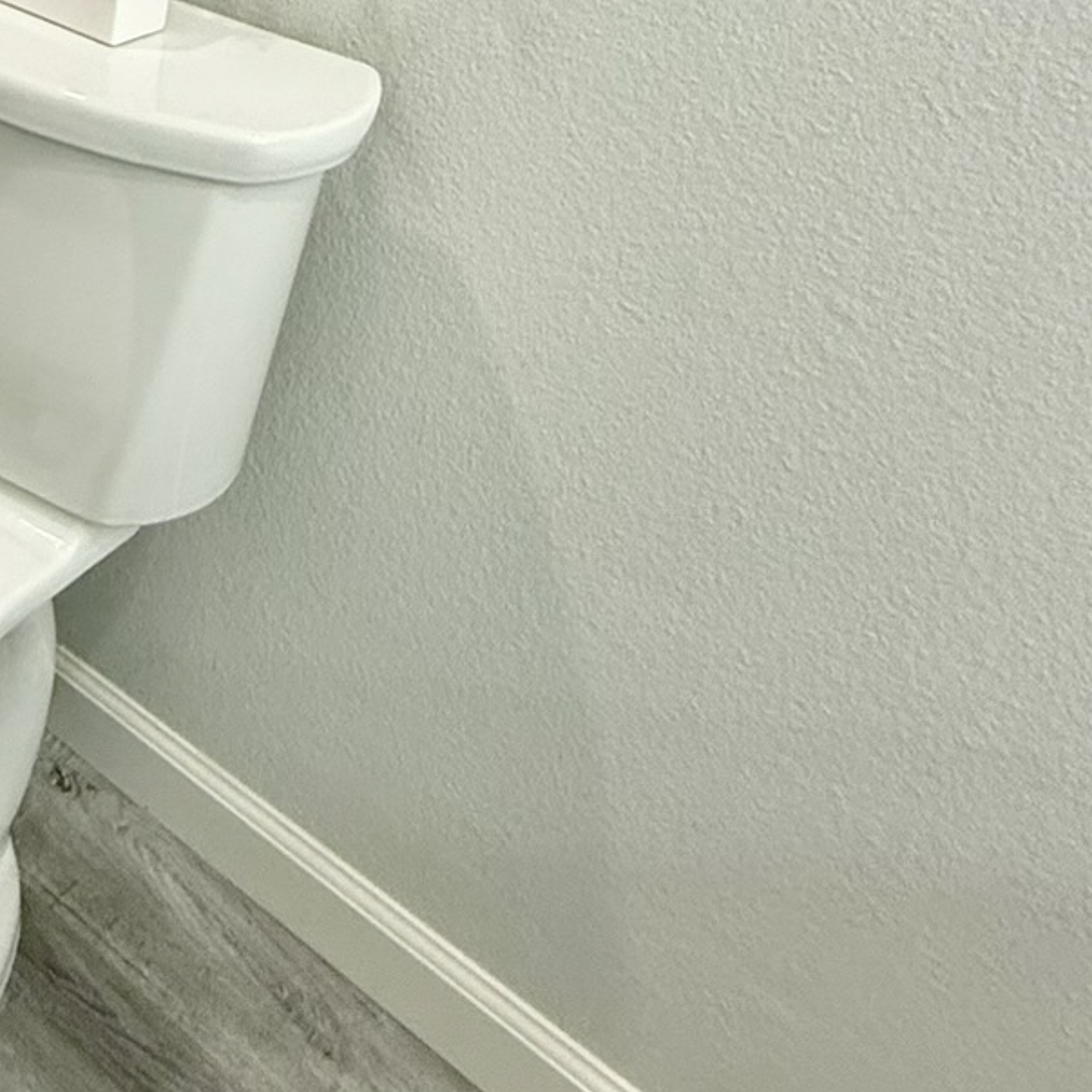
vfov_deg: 33.6
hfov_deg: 32.9
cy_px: -174
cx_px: -219
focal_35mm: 42
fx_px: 1499
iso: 320
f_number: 2.2
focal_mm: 2.22
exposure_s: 1/120
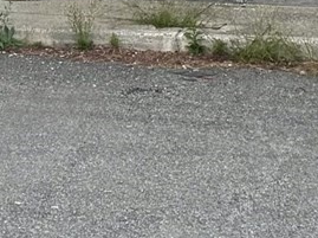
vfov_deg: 7.8
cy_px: -188
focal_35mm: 183
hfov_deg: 10.6
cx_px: -95
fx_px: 1679
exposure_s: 1/121
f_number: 1.78
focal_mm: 6.76
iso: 200
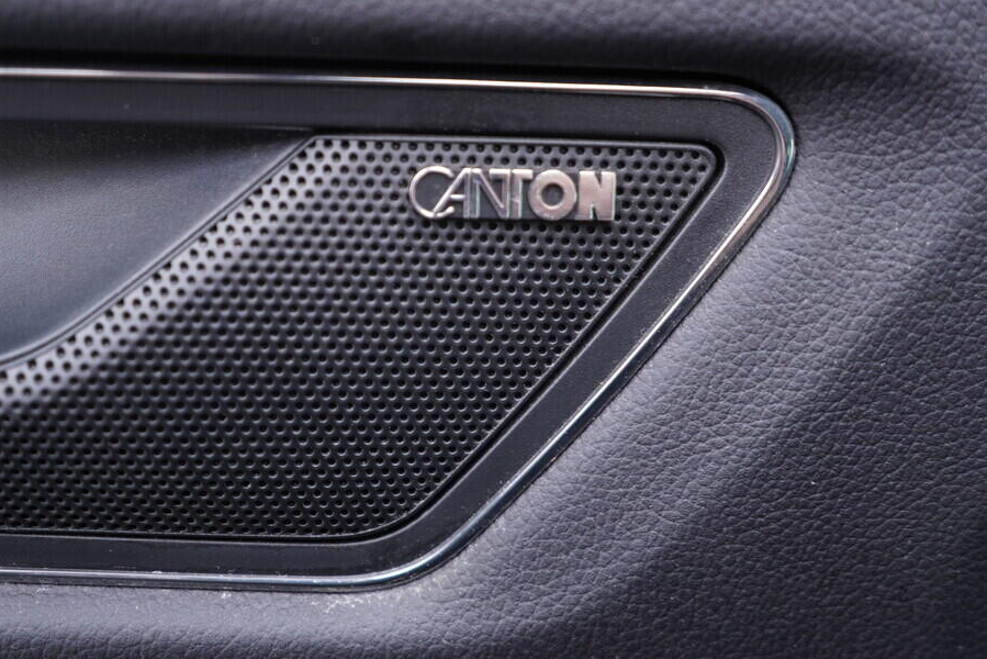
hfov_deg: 47.4
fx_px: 1124
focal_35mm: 41
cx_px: 487
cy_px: 330
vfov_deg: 32.7
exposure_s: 1/40
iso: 250
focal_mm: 24
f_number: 2.8
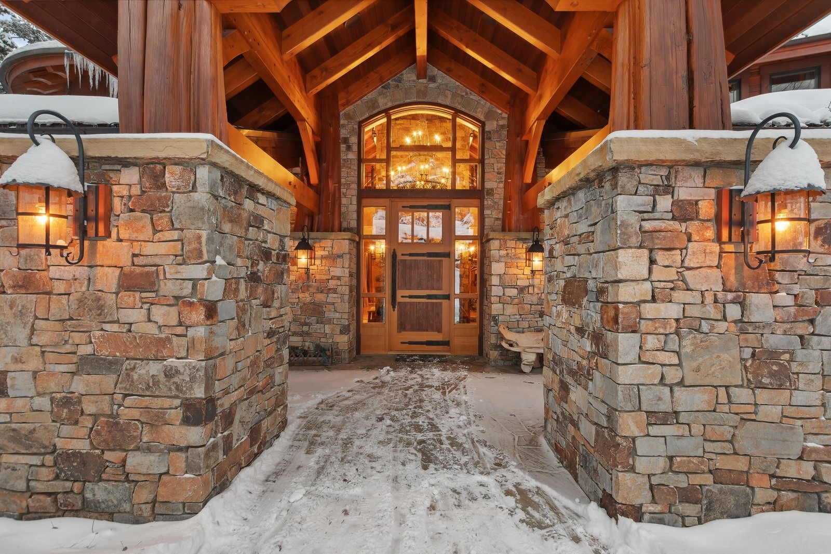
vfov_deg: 73.7
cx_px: 416
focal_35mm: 16
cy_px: 277
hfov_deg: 96.7
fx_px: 369
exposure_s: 1/3.33
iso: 200
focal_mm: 11
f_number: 6.3
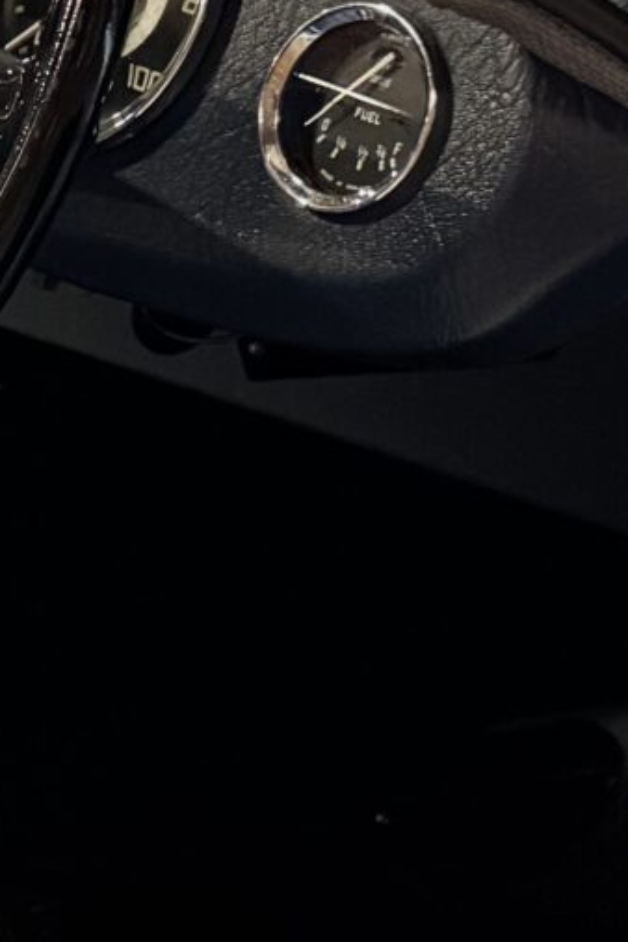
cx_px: -890
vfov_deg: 16.3
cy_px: 409
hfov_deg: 9.6
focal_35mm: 126
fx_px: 3297
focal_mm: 6.76
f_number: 1.78
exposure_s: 1/50
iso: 800
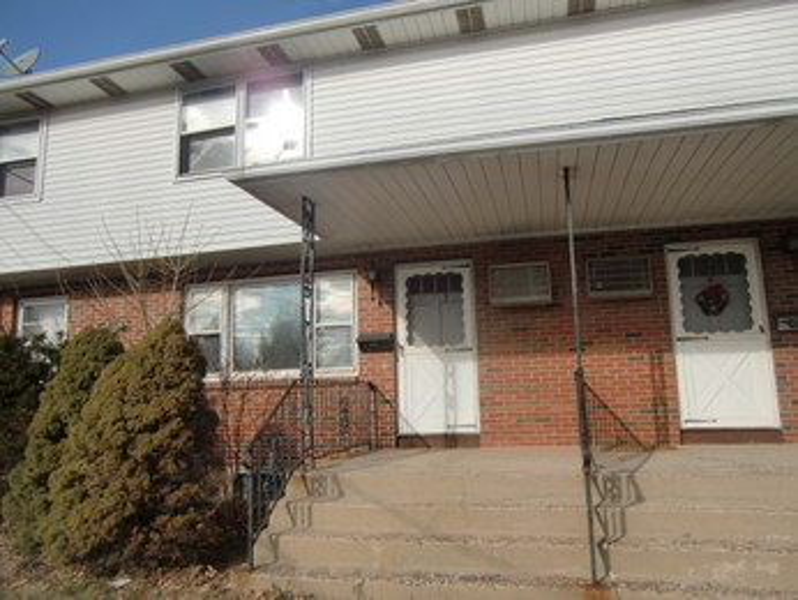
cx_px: 399
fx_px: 554
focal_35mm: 24
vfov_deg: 56.9
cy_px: 300
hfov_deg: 71.6
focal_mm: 4.3
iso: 64
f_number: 3.2
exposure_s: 1/800
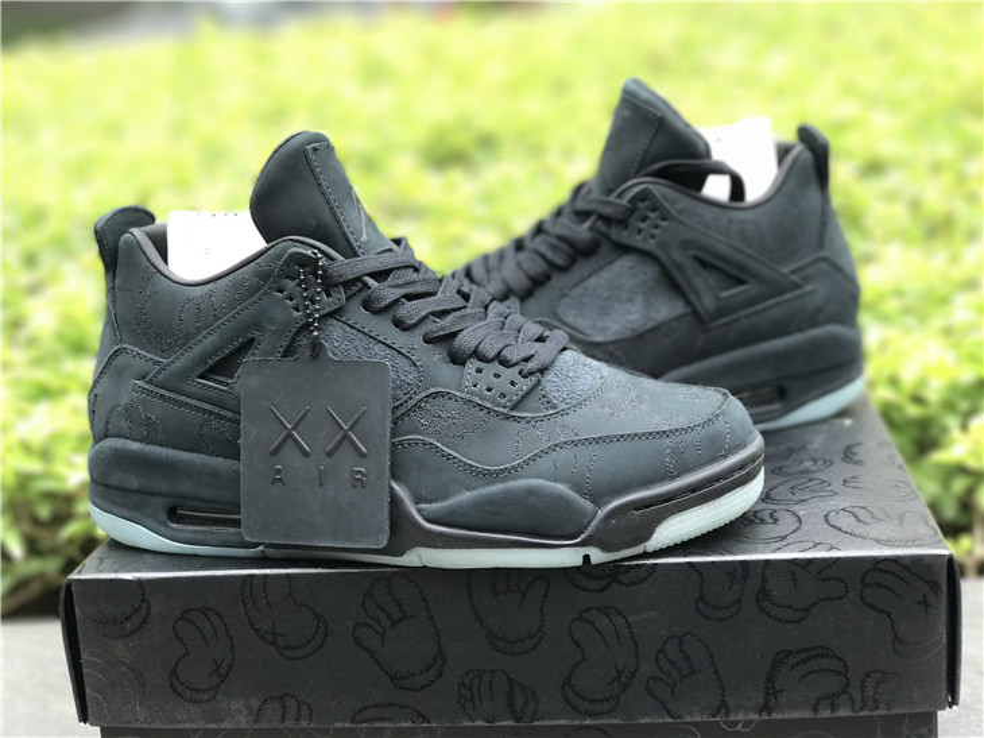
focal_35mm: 57
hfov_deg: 33.8
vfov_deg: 25.6
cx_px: 492
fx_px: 1620
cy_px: 369
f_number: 2.8
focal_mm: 6.6
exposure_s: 1/50
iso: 32
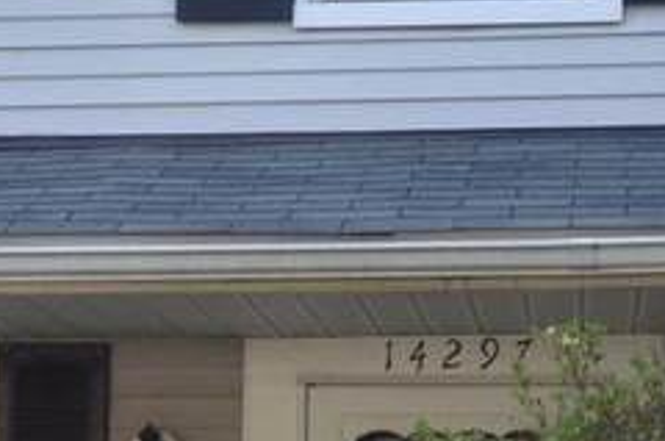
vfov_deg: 9.4
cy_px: 426
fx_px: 2655
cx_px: 208
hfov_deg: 14.2
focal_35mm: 144
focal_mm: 18
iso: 200
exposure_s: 1/160
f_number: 6.3
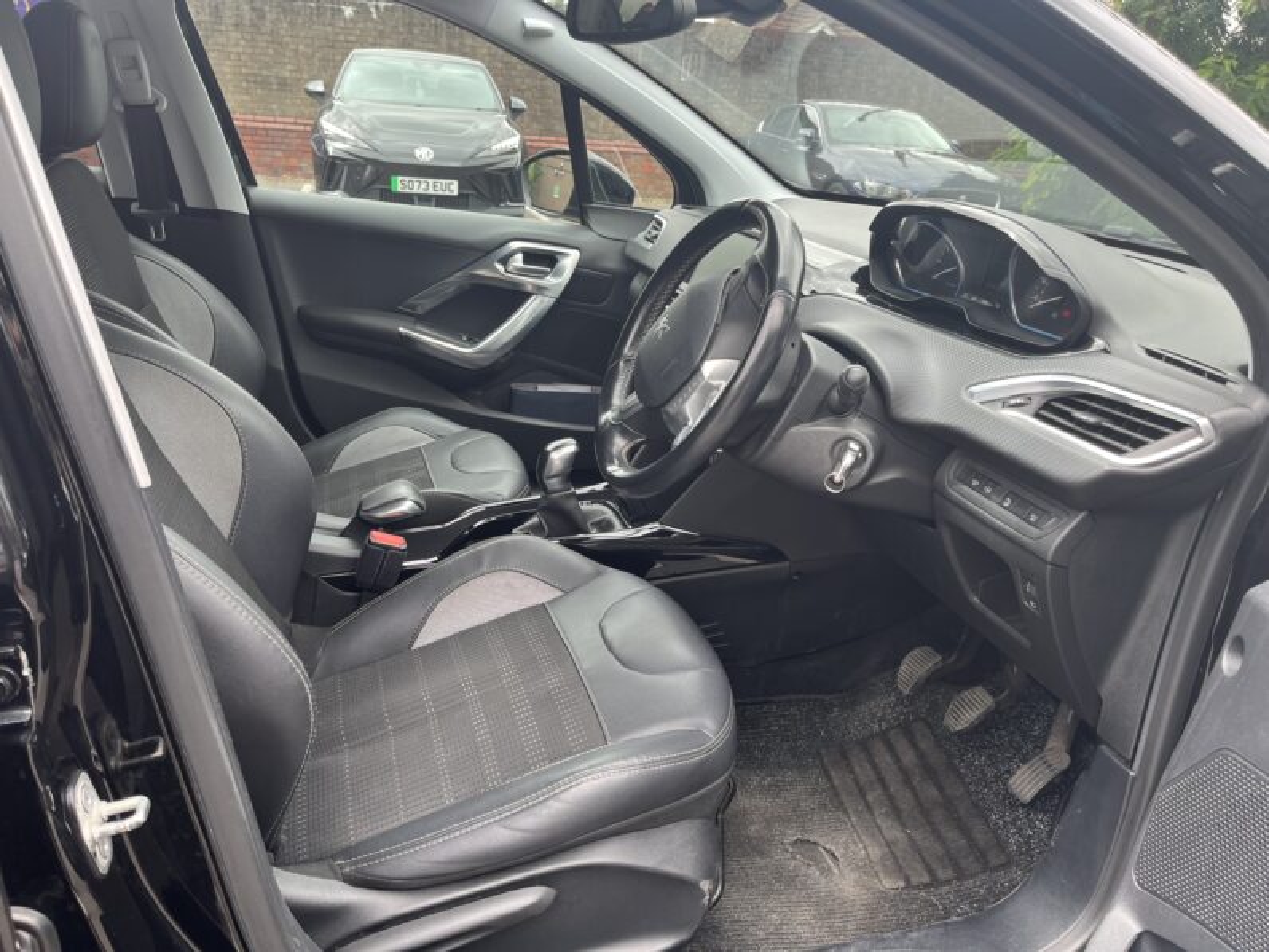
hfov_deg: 67.3
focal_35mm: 26
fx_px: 953
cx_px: 634
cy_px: 476
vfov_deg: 53.1
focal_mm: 5.1
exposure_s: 1/138
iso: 32
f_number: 1.6
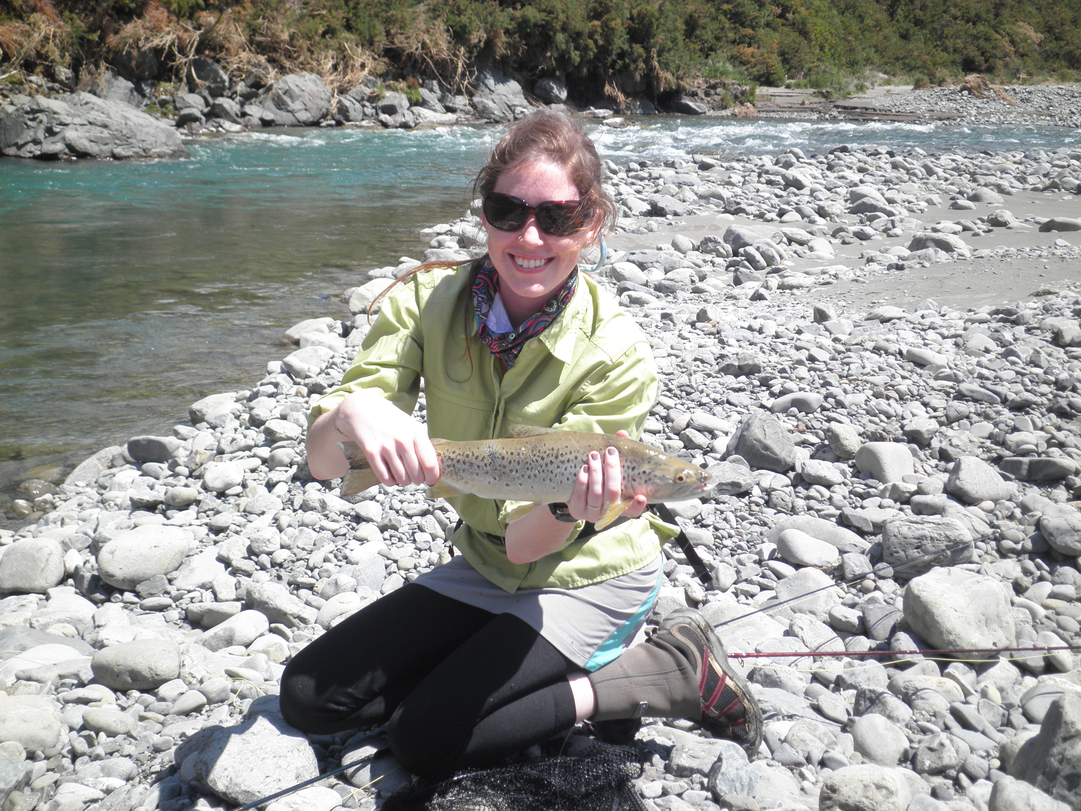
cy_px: 406
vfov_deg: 30.9
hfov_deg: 40.4
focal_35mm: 47
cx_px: 540
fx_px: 1468
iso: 64
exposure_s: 1/80
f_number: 9.6
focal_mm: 8.3
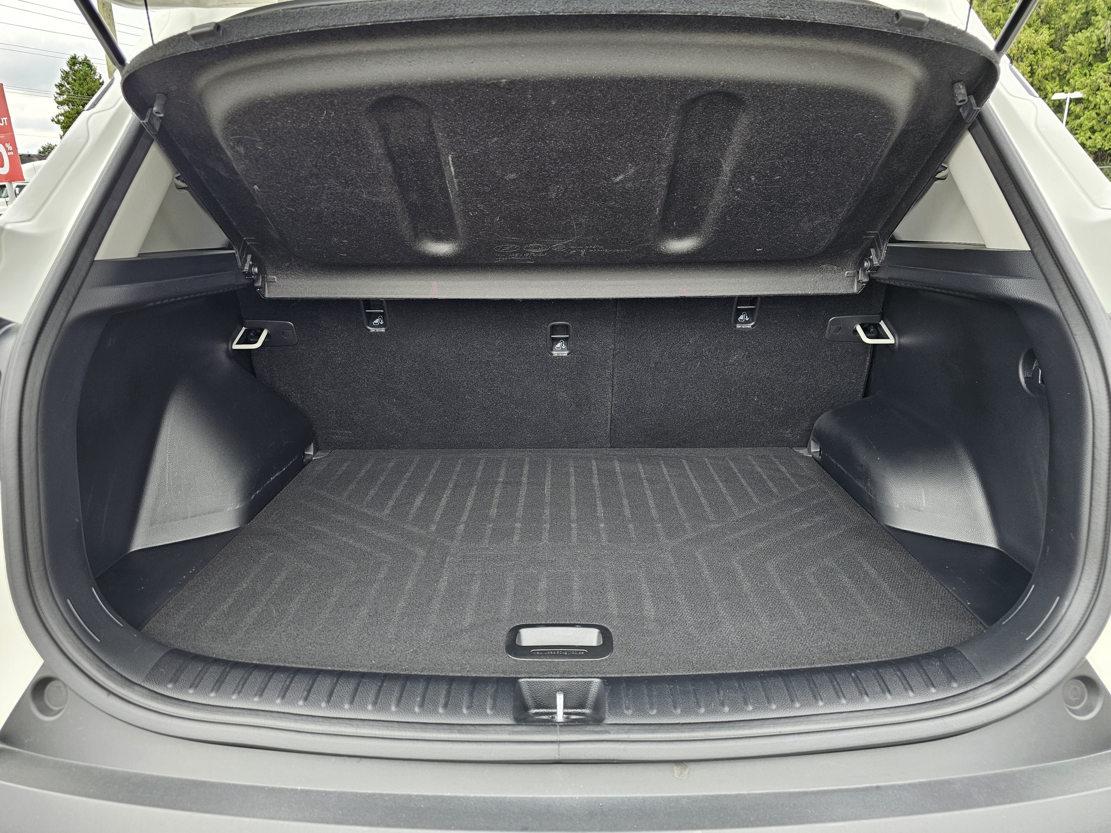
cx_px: 556
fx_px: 738
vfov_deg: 58.9
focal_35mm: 23
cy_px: 416
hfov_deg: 73.9
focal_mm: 6.3
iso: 64
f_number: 1.7
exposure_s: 1/180
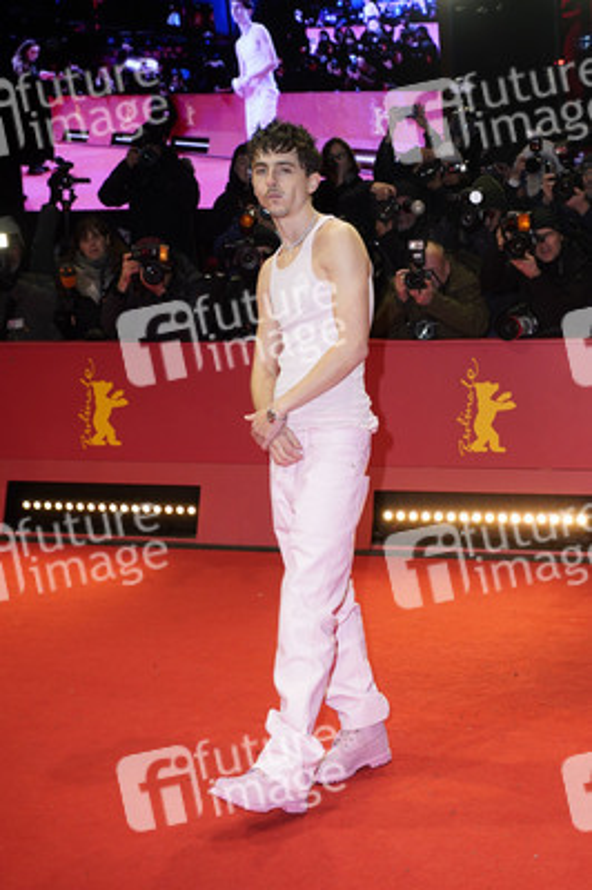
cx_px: 296
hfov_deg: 31.8
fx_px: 1038
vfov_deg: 46.4
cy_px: 445
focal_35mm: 42
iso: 800
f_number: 5.6
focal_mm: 42
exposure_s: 1/160
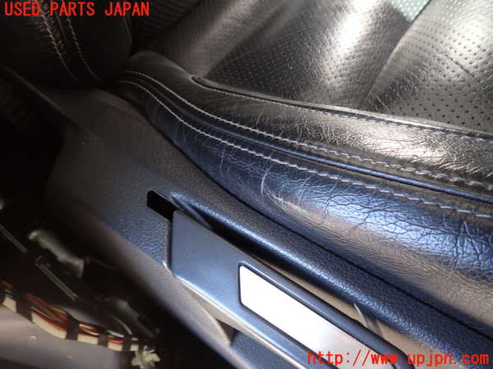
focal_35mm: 25
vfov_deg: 54.9
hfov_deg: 69.4
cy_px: 184
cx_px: 246
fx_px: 356
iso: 200
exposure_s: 1/60
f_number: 2
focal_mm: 4.5
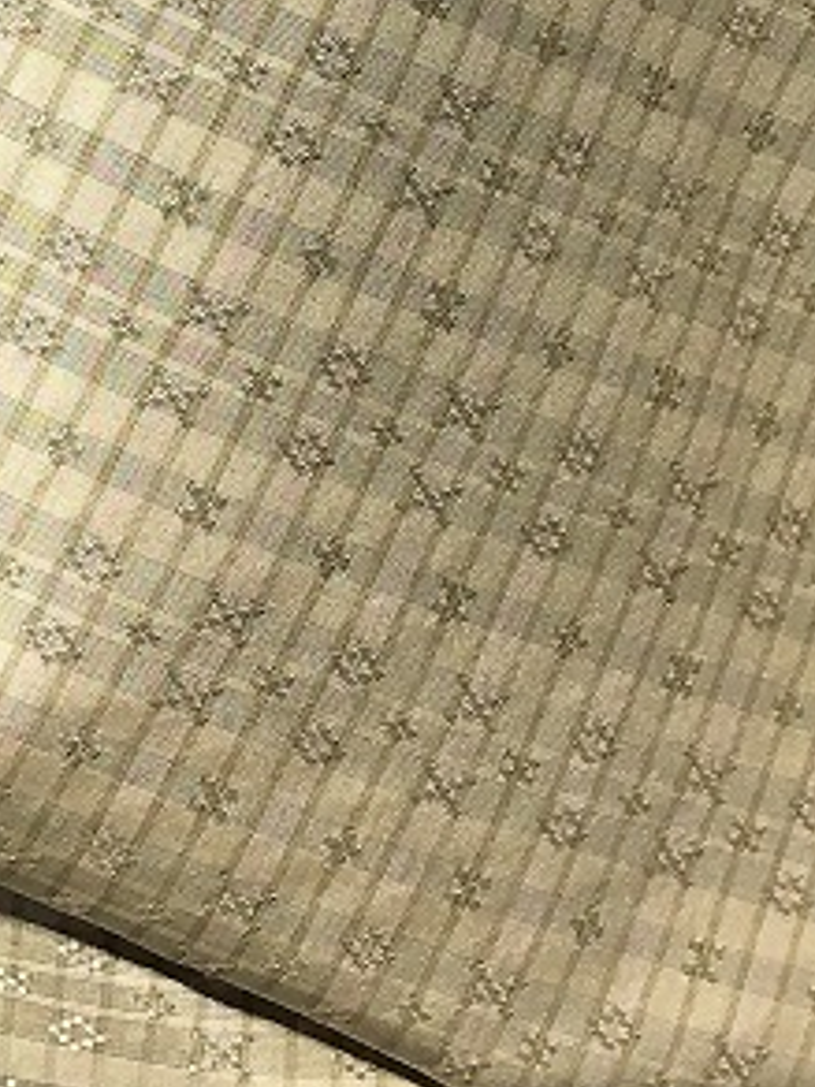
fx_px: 3328
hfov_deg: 13.6
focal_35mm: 106
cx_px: -156
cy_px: -168
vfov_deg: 17.8
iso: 25
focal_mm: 4.15
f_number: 2.2
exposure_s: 1/30
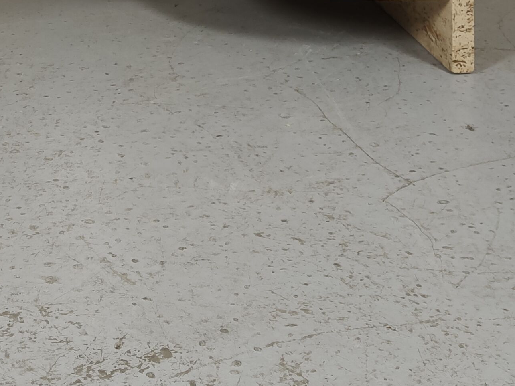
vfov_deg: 16.9
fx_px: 1205
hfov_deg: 23.3
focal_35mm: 81
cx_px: 16
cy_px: -146
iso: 138
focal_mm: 4.75
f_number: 1.75
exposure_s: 1/100
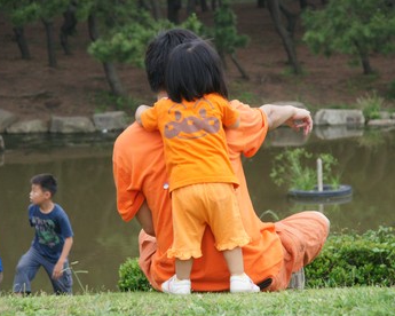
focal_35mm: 171
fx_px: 1999
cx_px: 207
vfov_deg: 9.0
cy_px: 159
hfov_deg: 11.3
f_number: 5.6
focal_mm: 100
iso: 800
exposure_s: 1/250
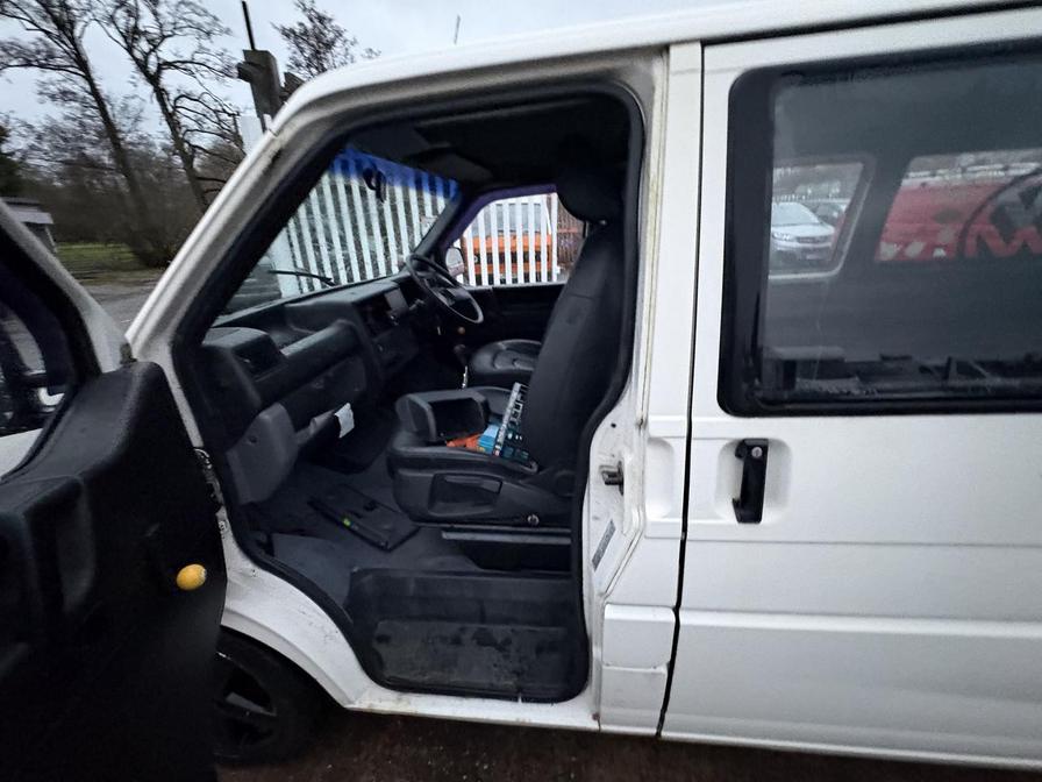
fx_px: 421
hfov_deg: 102.1
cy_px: 391
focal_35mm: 14
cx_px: 521
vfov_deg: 85.7
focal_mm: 2.22
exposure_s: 1/33
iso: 800
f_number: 2.2
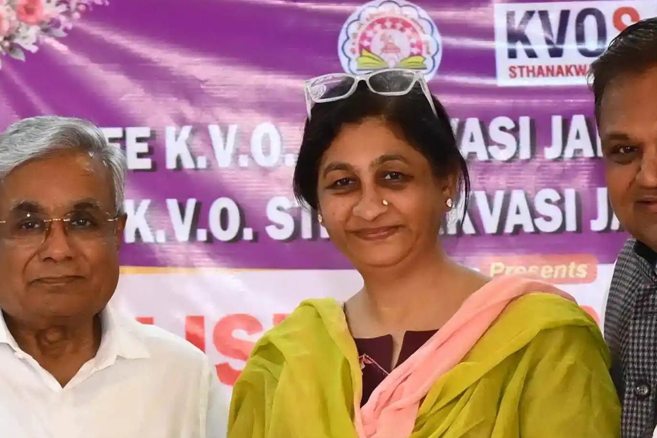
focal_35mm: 333
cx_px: 172
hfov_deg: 6.2
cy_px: 464
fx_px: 6076
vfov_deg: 4.1
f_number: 5.6
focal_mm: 77
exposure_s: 1/160
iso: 2500
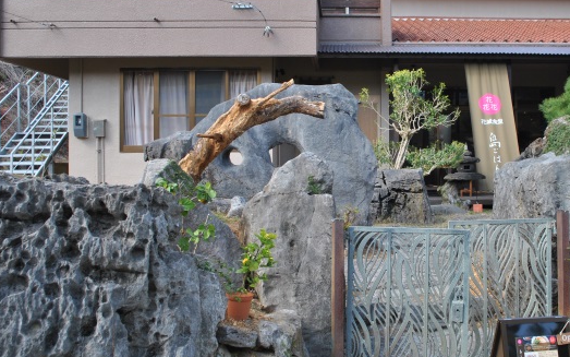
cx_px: 347
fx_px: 653
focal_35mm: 42
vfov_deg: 30.5
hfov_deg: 46.9
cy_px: 157
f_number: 6.3
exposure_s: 1/160
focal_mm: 18
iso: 100
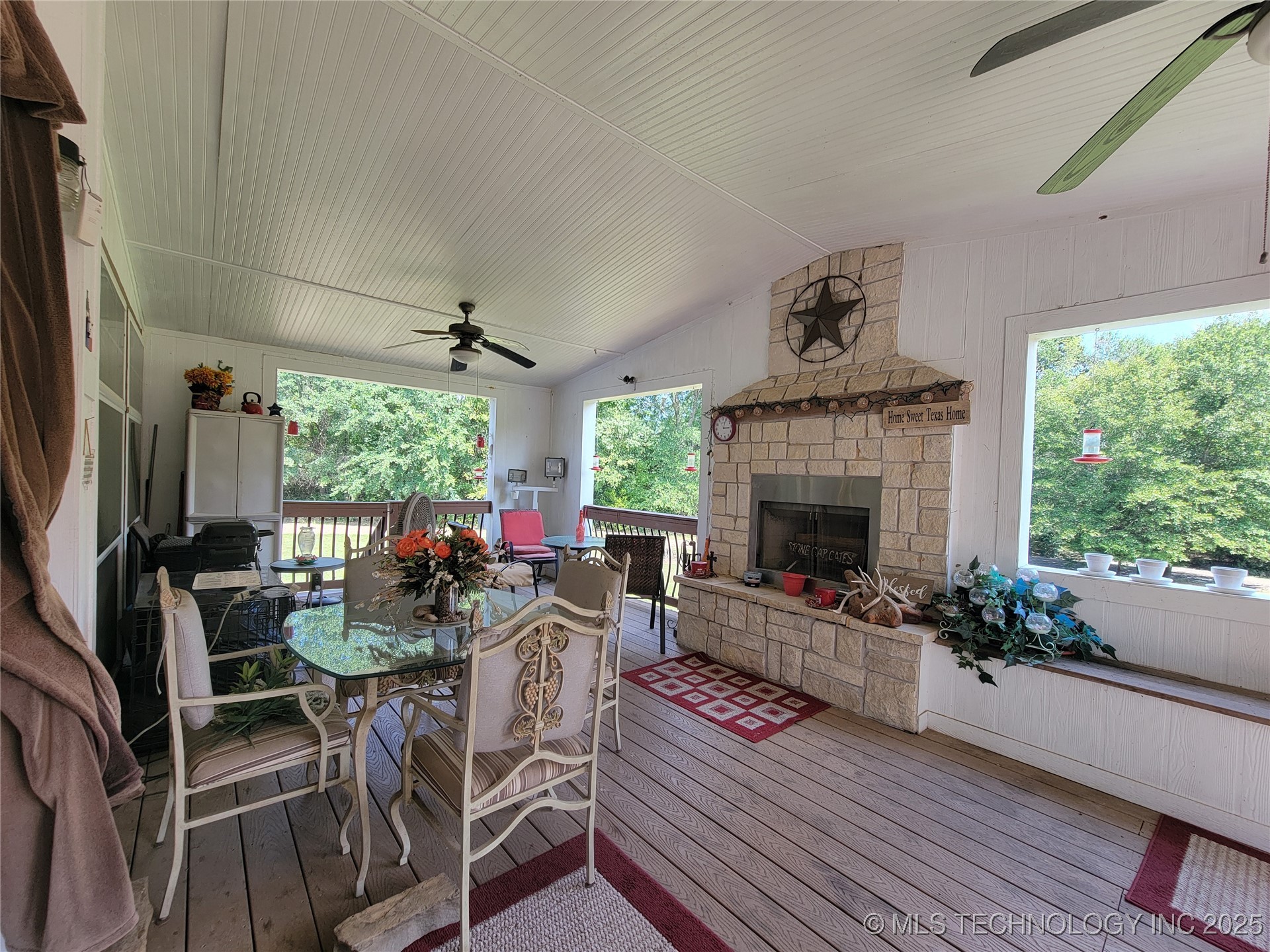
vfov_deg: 89.9
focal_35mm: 13
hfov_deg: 106.2
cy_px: 476
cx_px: 635
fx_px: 477
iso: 50
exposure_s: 1/120
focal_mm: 2.2
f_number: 2.2
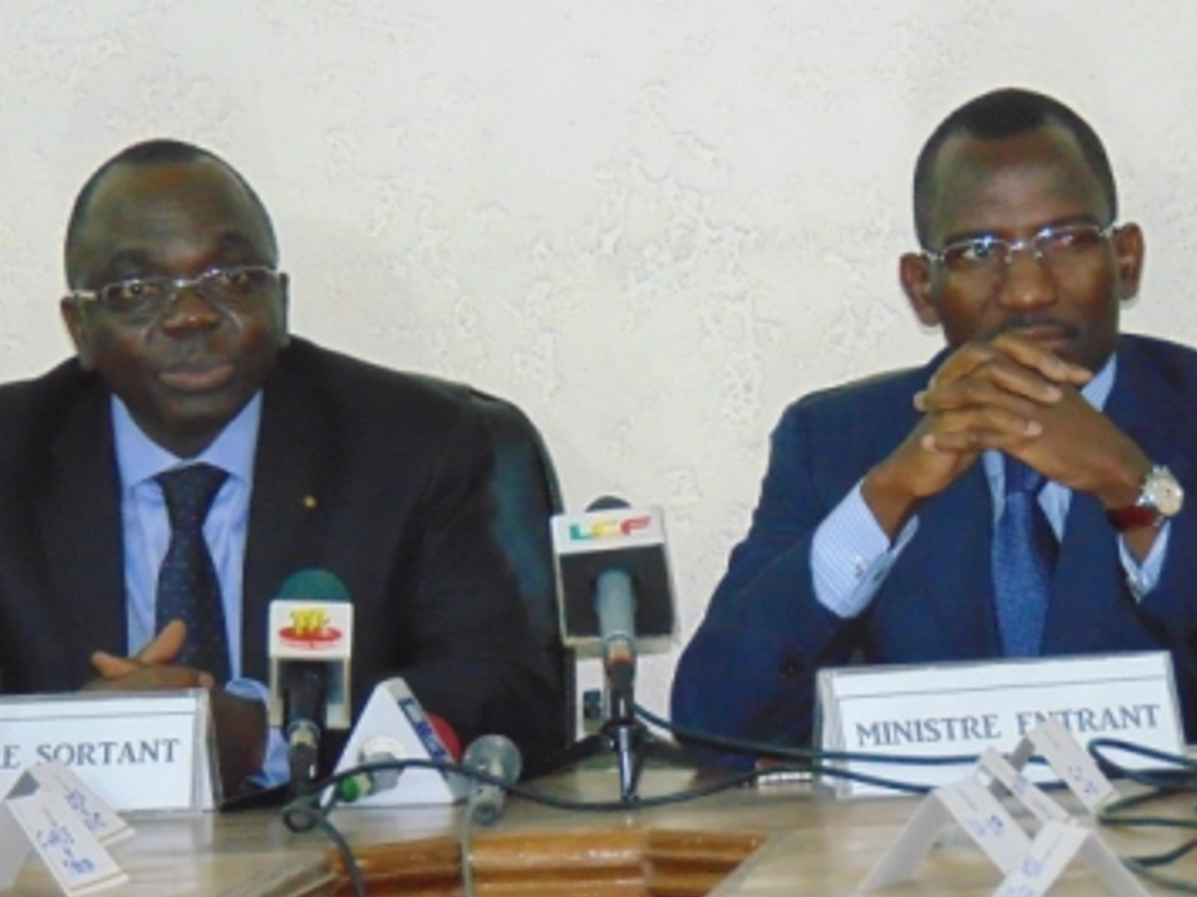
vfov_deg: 5.8
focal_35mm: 256
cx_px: 620
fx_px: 8849
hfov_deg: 7.7
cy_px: 415
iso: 800
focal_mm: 36.4
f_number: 4.1
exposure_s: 1/60
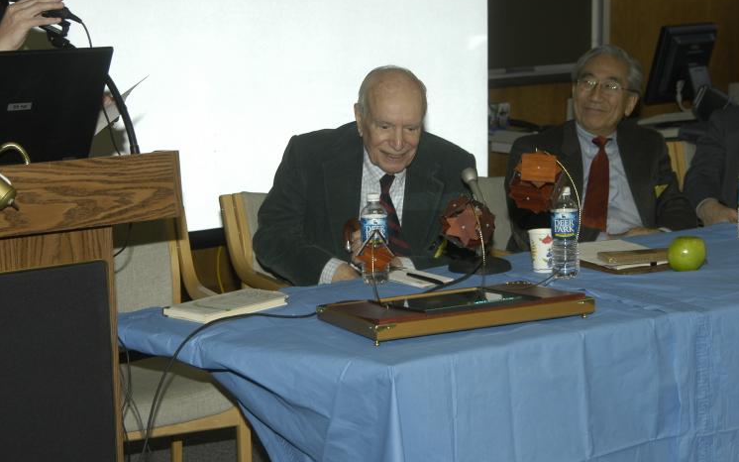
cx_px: 371
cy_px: 218
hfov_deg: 26.8
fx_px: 1551
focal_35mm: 77
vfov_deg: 16.9
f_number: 5
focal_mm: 50
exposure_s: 1/60
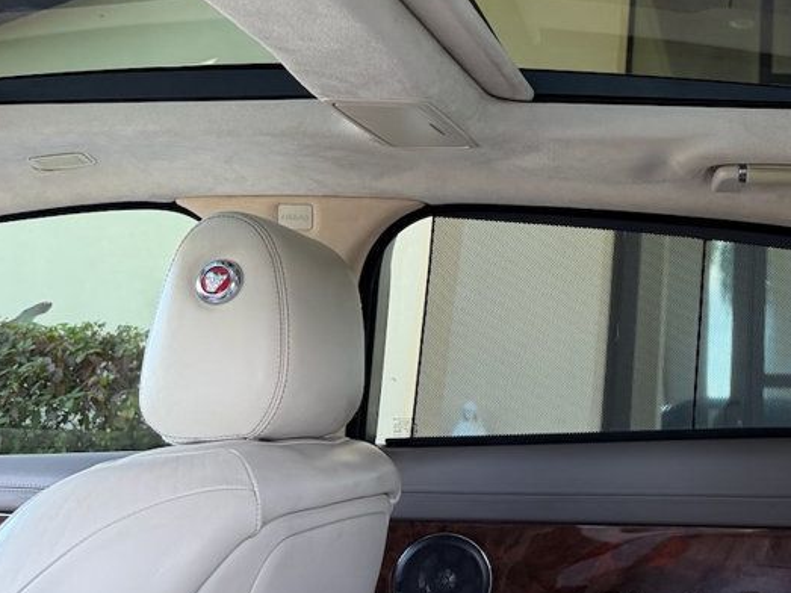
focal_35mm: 47
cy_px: 82
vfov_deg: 29.8
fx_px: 1074
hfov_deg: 36.8
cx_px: 767
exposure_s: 1/112
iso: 200
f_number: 1.78
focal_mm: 6.76
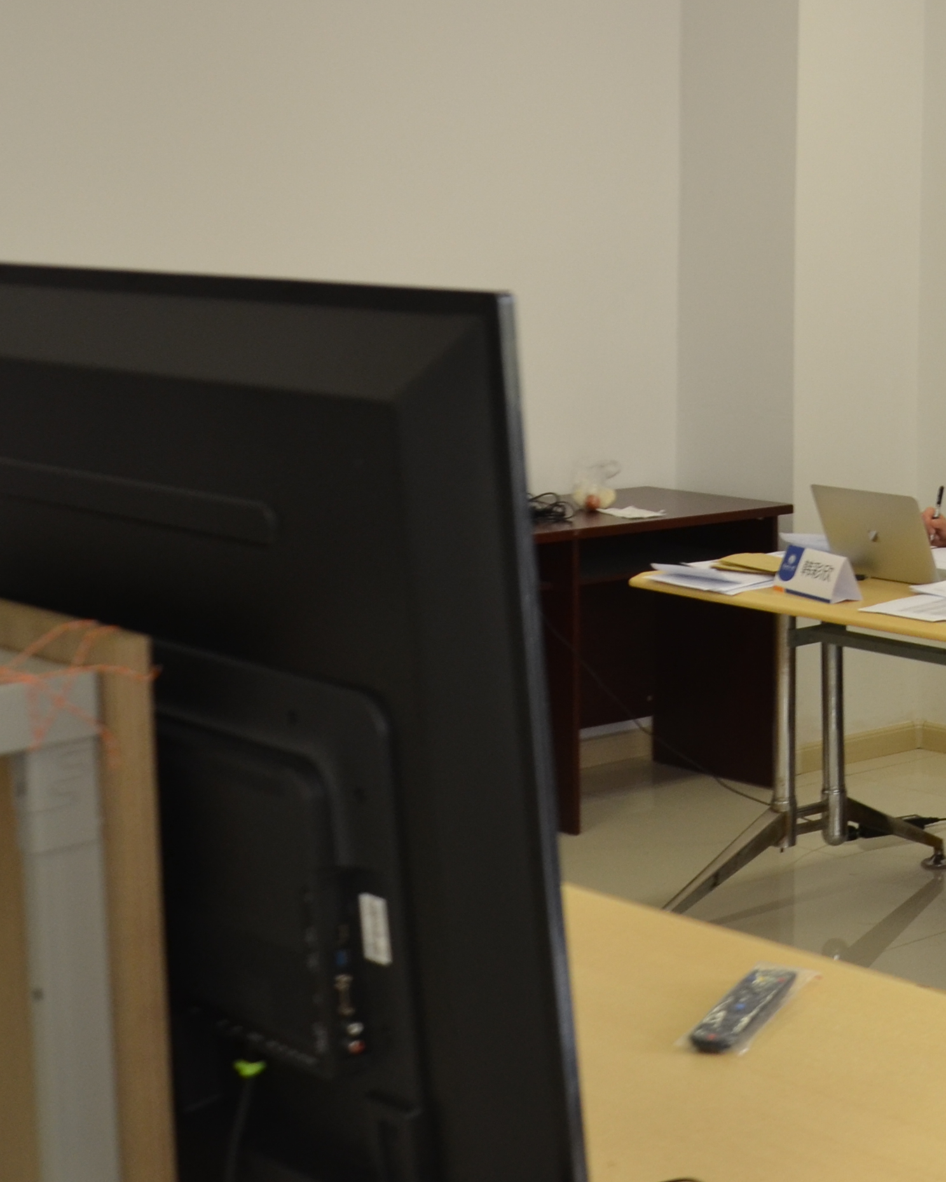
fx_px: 2345
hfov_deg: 20.5
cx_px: 1292
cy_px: 193
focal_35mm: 67
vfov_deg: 27.6
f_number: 4.5
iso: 400
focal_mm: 18
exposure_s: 1/80
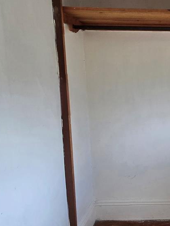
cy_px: 137
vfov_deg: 51.0
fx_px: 236
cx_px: 171
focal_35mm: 36
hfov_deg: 35.7
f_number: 2.2
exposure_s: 1/101
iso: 100
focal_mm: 2.2
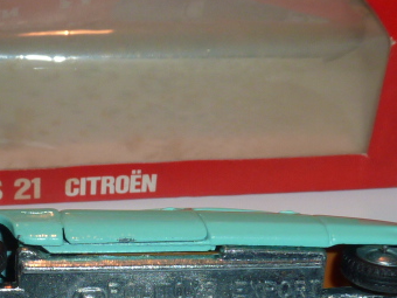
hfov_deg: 20.3
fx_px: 1101
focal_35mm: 96
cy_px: 264
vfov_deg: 15.2
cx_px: 117
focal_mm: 4.7
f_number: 4
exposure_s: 1/30
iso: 100
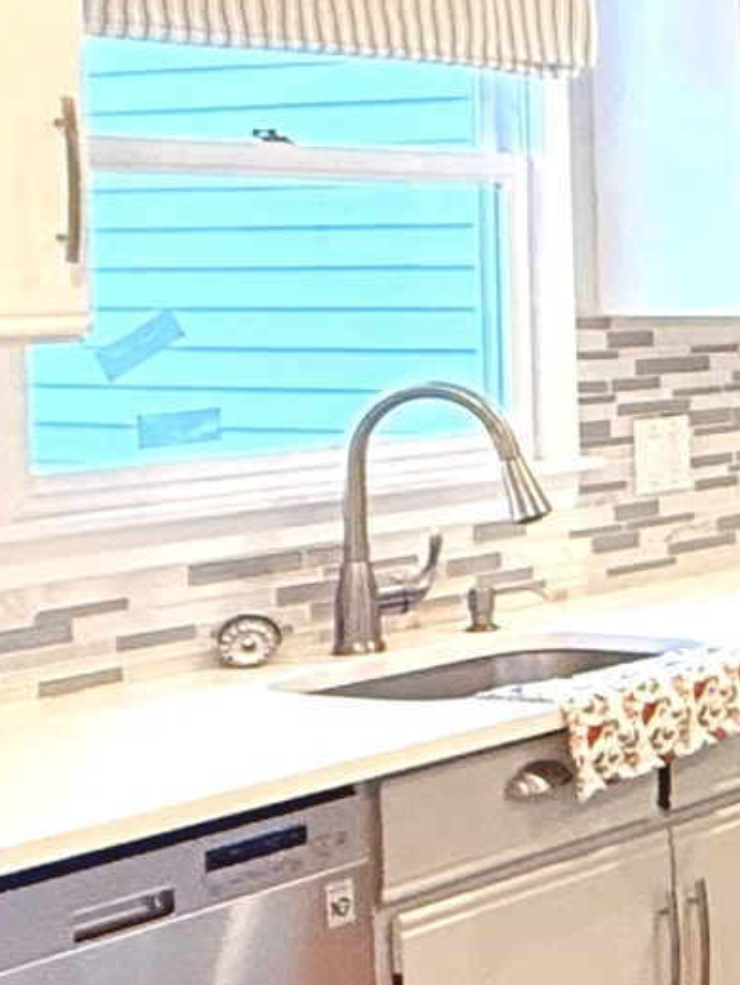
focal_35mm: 83
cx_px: 1562
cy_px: 390
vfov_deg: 23.5
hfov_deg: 14.3
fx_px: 2364
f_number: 2.2
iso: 500
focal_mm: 2.22
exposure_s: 1/120
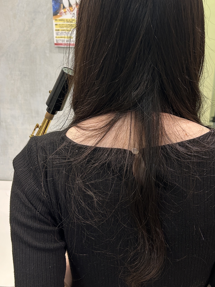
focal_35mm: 41
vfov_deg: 45.7
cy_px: 131
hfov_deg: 35.0
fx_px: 340
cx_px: 128
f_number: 1.5
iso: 125
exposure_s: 1/60
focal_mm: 5.7
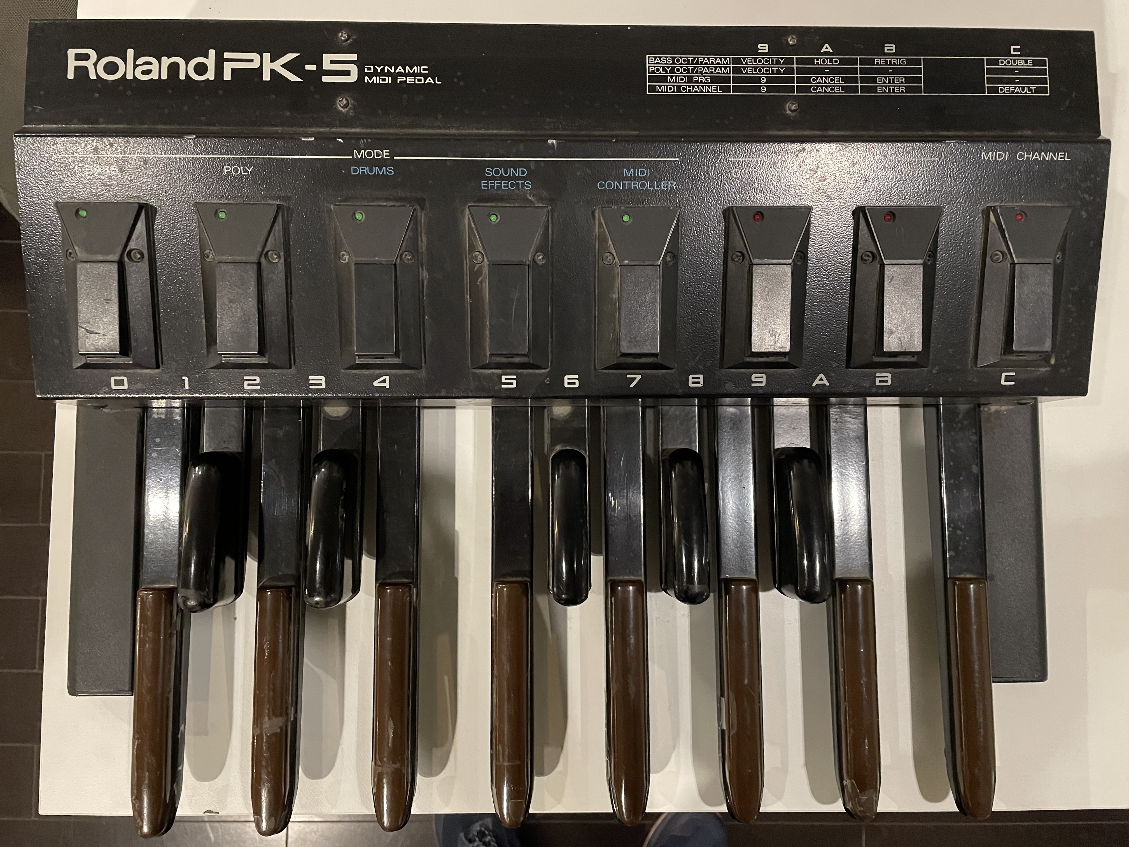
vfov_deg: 53.1
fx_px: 848
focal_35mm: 26
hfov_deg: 67.3
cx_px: 564
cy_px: 424
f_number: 1.6
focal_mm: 4.2
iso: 640
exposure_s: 1/25
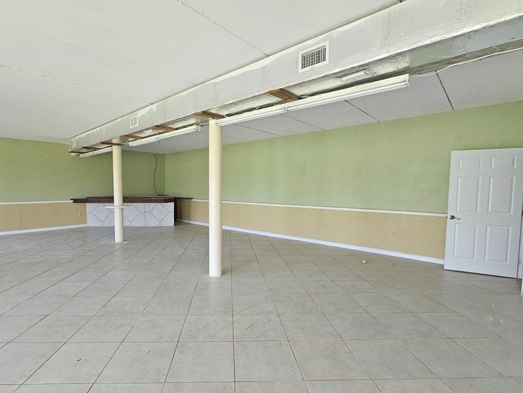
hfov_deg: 94.2
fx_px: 242
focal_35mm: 16
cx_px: 236
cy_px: 202
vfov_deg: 78.1
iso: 100
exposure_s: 1/77
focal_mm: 2.2
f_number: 2.2
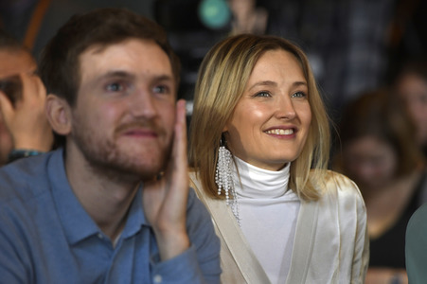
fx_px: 2370
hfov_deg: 10.3
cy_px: 142
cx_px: 214
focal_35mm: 200
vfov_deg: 6.9
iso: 1250
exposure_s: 1/640
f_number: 2.8
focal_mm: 200
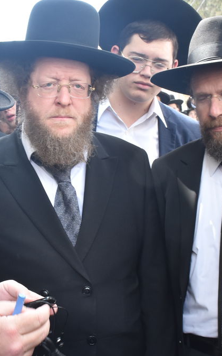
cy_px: 153
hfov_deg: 17.8
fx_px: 708
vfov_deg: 28.2
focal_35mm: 73
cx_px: 71
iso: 800
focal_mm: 23
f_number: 13
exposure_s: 1/100
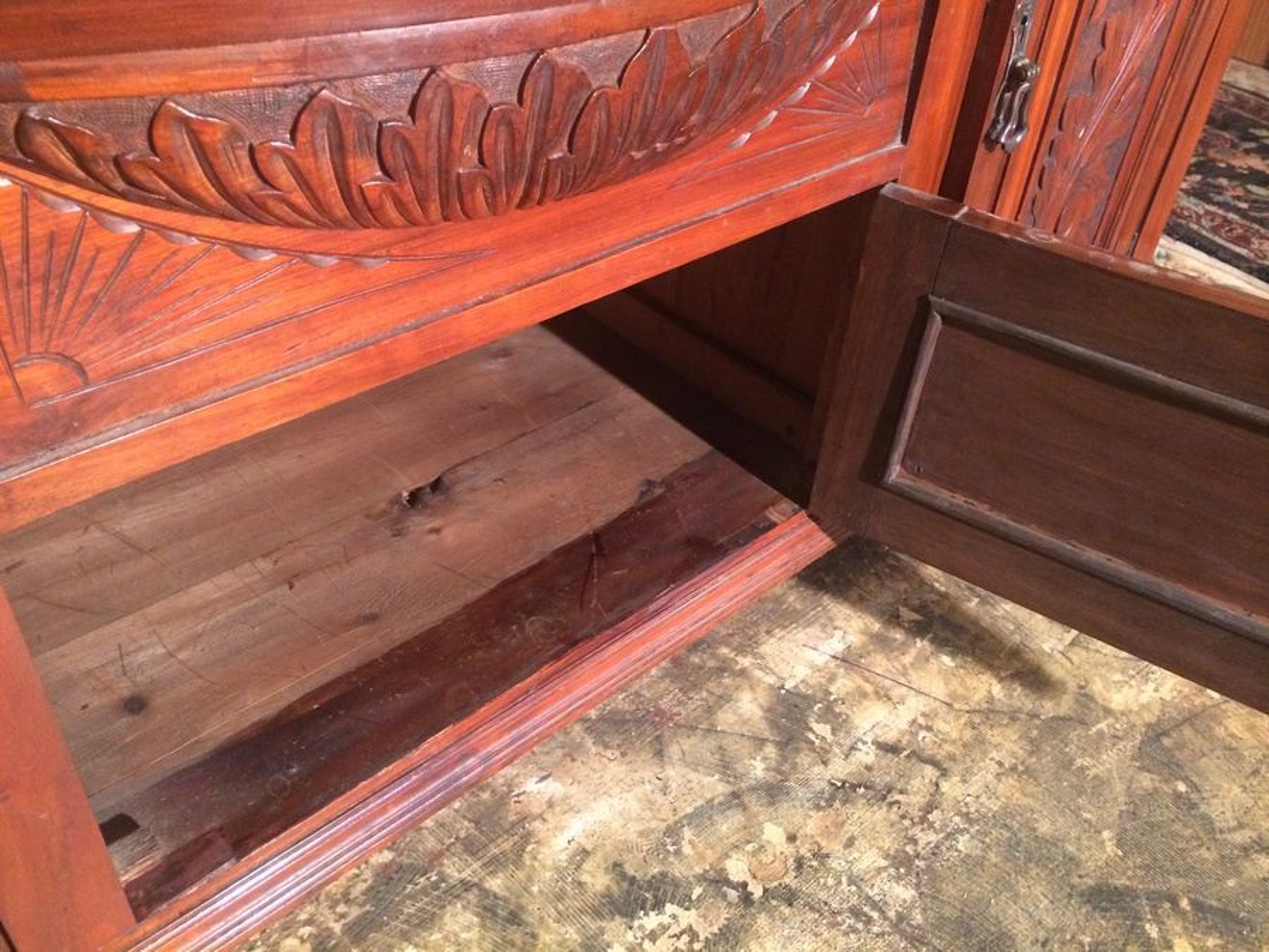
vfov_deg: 46.8
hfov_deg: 60.0
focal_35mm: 30
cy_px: 476
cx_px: 634
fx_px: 1100
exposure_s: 1/30
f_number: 2.2
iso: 320
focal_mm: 4.12
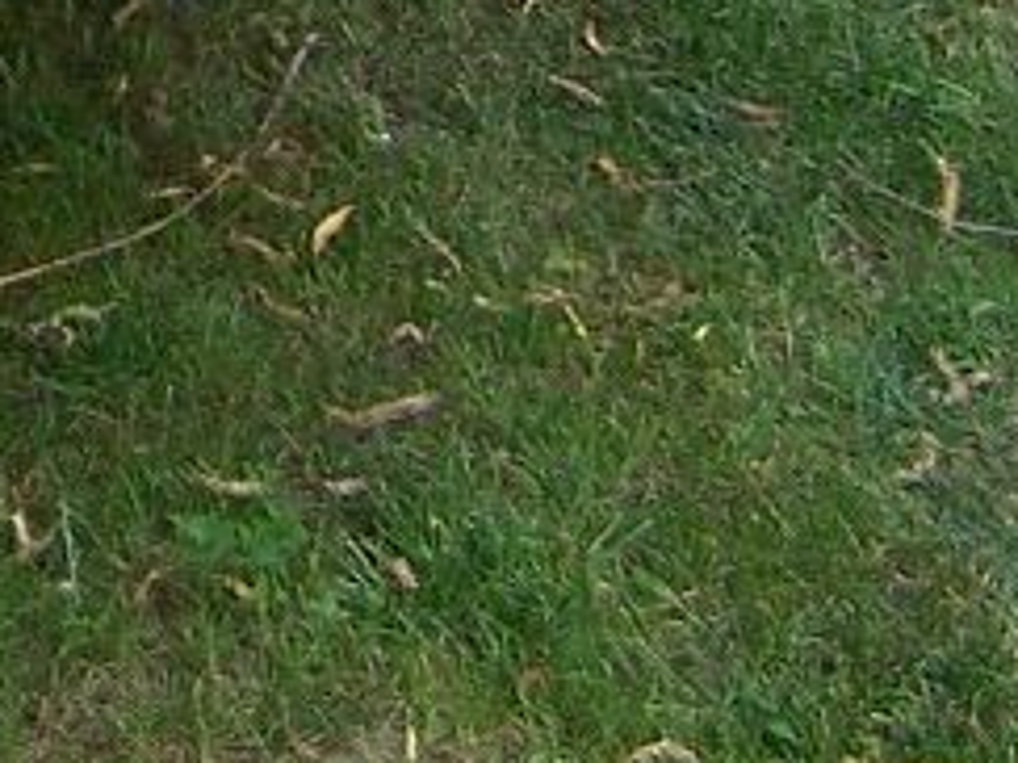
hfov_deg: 7.9
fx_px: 6878
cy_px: -1484
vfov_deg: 5.9
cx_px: -1324
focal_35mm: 234
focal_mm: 6.3
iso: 100
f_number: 2.8
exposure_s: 1/80
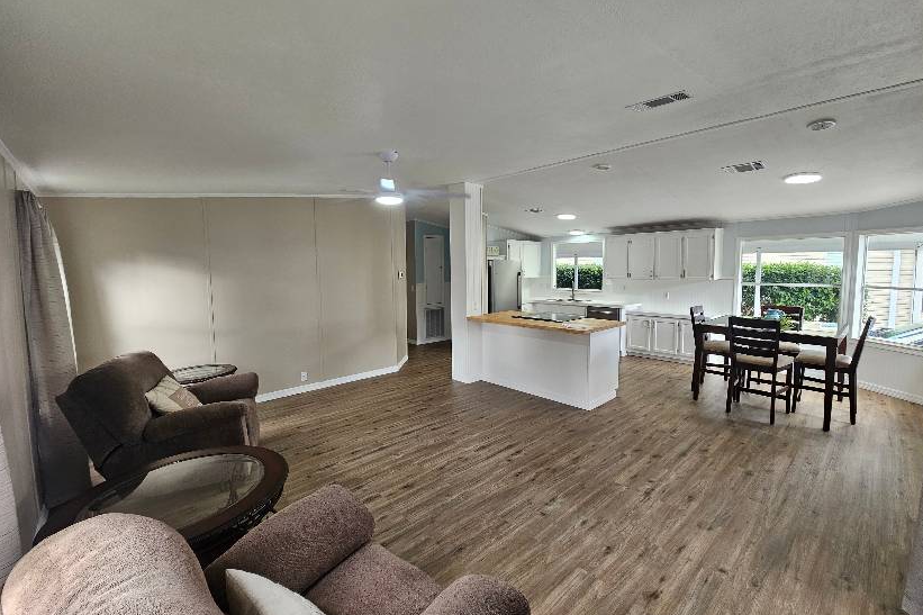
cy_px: 300
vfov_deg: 81.2
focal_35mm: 14
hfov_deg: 104.2
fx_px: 359
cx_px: 473
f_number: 2.2
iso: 100
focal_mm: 2.2
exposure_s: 1/60
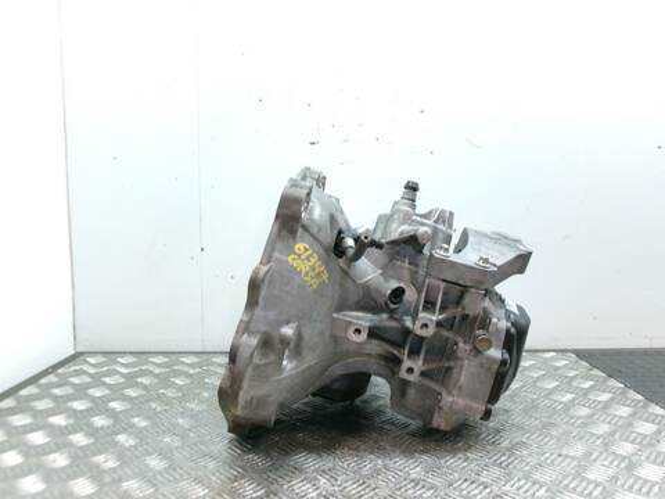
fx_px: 538
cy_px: 250
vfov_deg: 49.7
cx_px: 332
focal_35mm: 28
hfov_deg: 63.4
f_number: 3.9
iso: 400
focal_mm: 5.1
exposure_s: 1/25
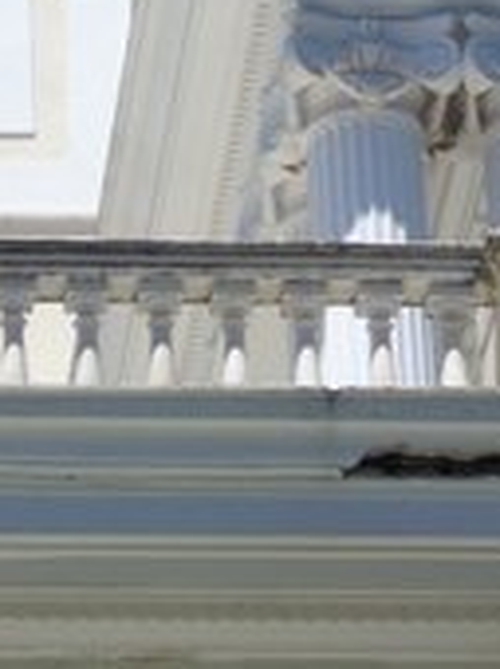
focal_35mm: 320
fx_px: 6178
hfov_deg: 4.6
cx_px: 480
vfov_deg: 6.2
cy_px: -118
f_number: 10.4
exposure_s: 1/125
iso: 64
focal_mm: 18.6
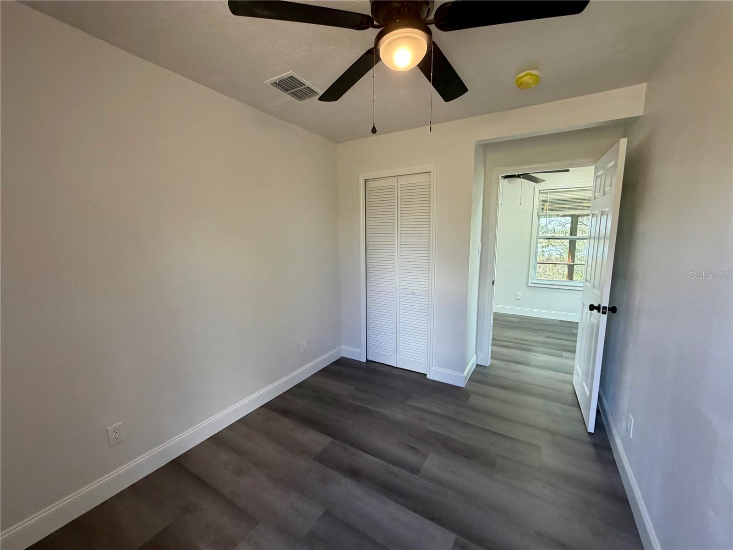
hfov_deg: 102.1
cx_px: 366
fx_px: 296
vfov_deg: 85.7
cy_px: 275
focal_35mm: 14
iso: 250
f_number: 2.2
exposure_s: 1/120
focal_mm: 2.22
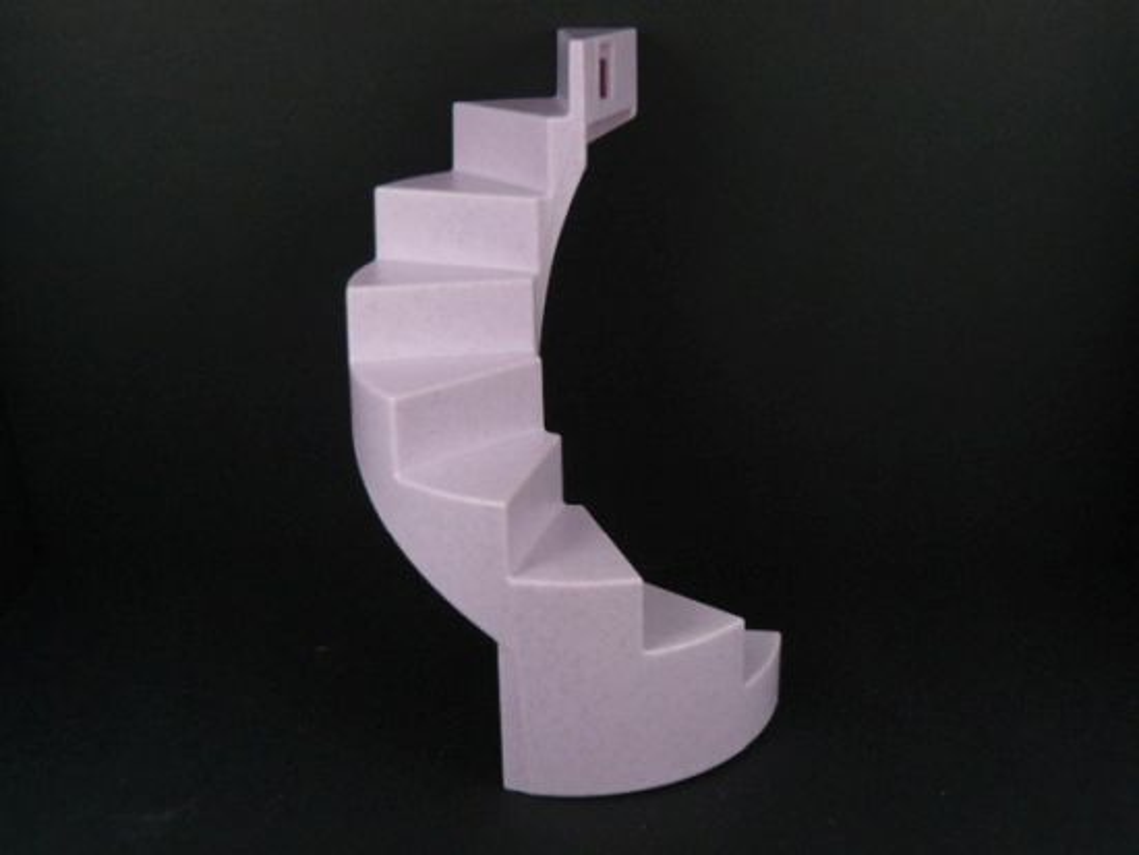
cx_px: 570
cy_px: 428
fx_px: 1317
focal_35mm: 40
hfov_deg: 46.8
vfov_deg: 36.0
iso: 125
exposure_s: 1/30
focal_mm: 6
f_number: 2.8
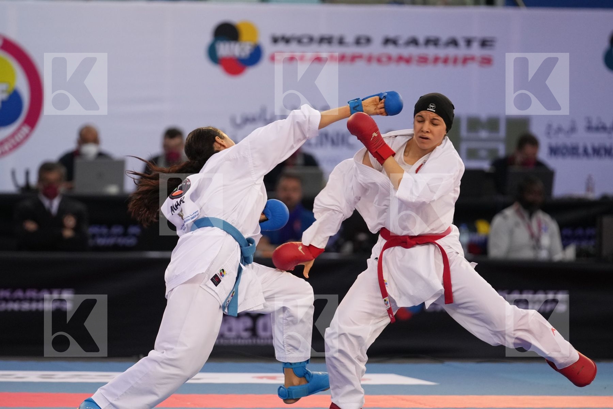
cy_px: 204
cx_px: 306
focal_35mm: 300
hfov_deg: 6.9
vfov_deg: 4.6
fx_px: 5108
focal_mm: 200
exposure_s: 1/1000
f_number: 2.8
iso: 2000
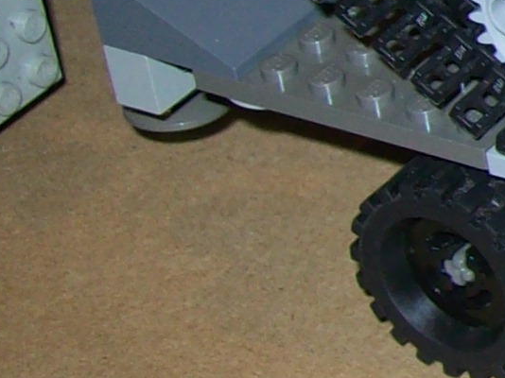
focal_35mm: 192
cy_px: -26
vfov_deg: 7.7
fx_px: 2800
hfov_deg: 9.2
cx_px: 1212
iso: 80
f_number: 2.7
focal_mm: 6
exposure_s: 1/64
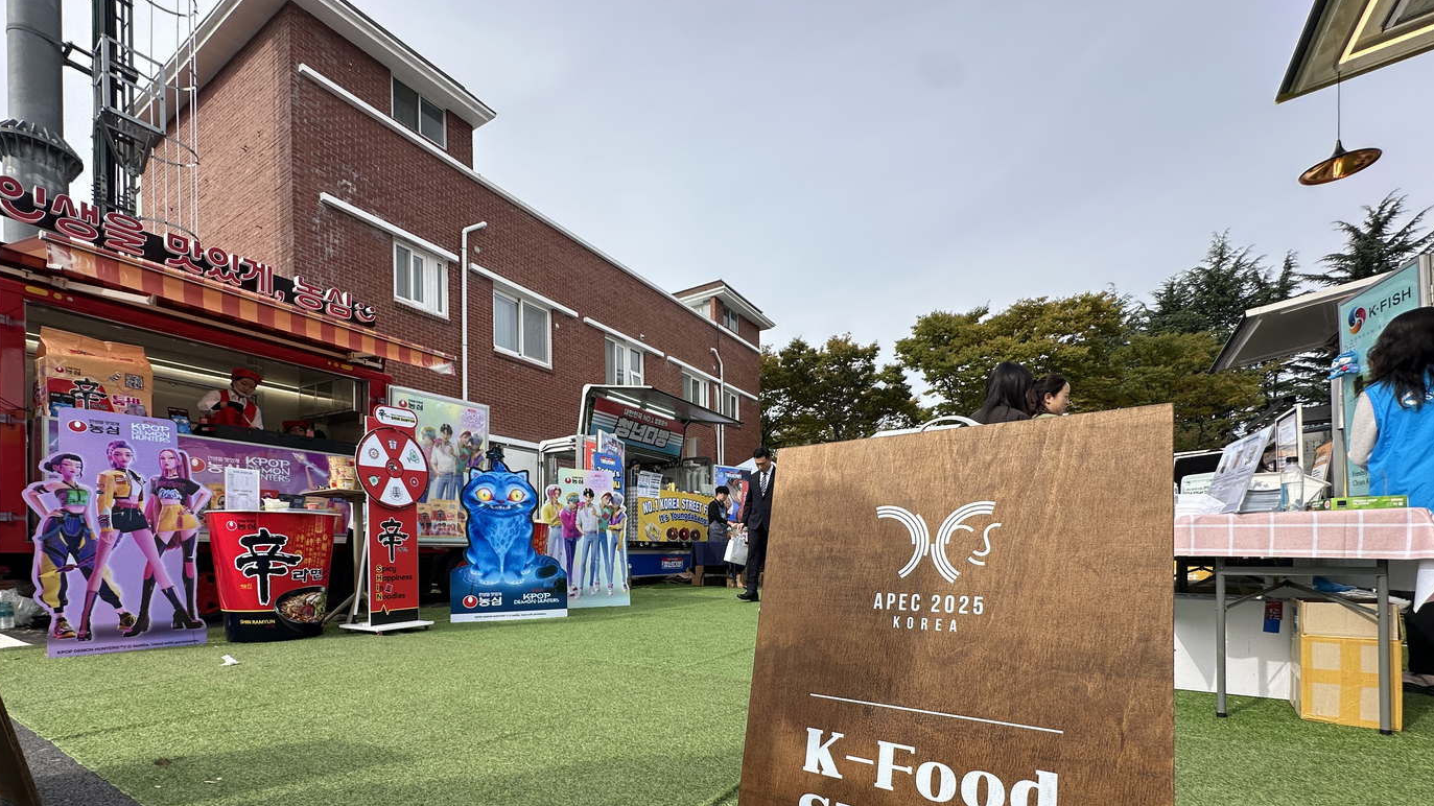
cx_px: 705
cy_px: 561
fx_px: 608
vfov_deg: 64.6
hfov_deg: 99.4
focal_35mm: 16
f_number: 2.2
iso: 40
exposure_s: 1/979
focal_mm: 2.22
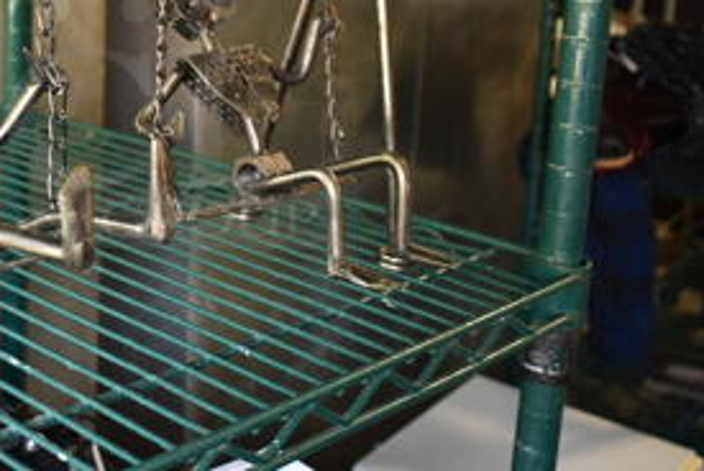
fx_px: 1175
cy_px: 113
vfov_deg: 22.4
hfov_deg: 31.6
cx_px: 56
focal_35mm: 60
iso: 450
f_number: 3.5
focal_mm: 18
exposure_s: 1/30
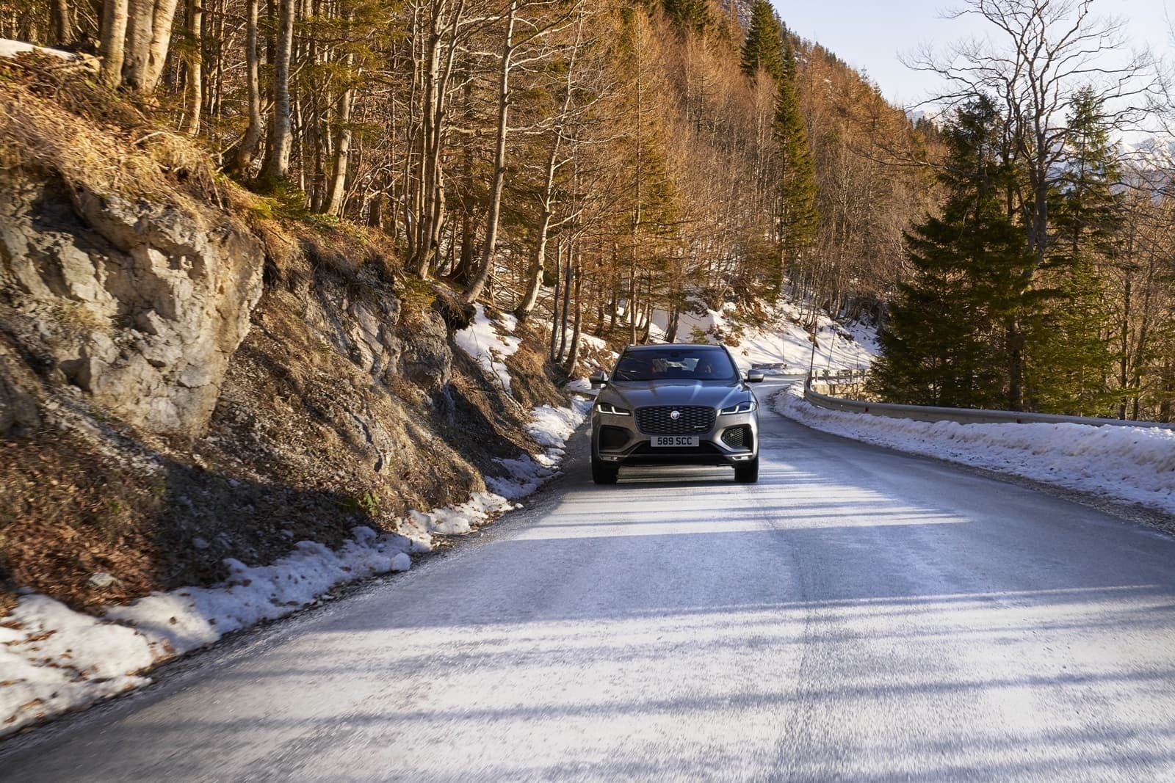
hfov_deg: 53.1
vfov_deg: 36.9
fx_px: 1175
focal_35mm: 36
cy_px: 392
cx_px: 588
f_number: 13
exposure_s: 1/250
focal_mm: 36
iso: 1000
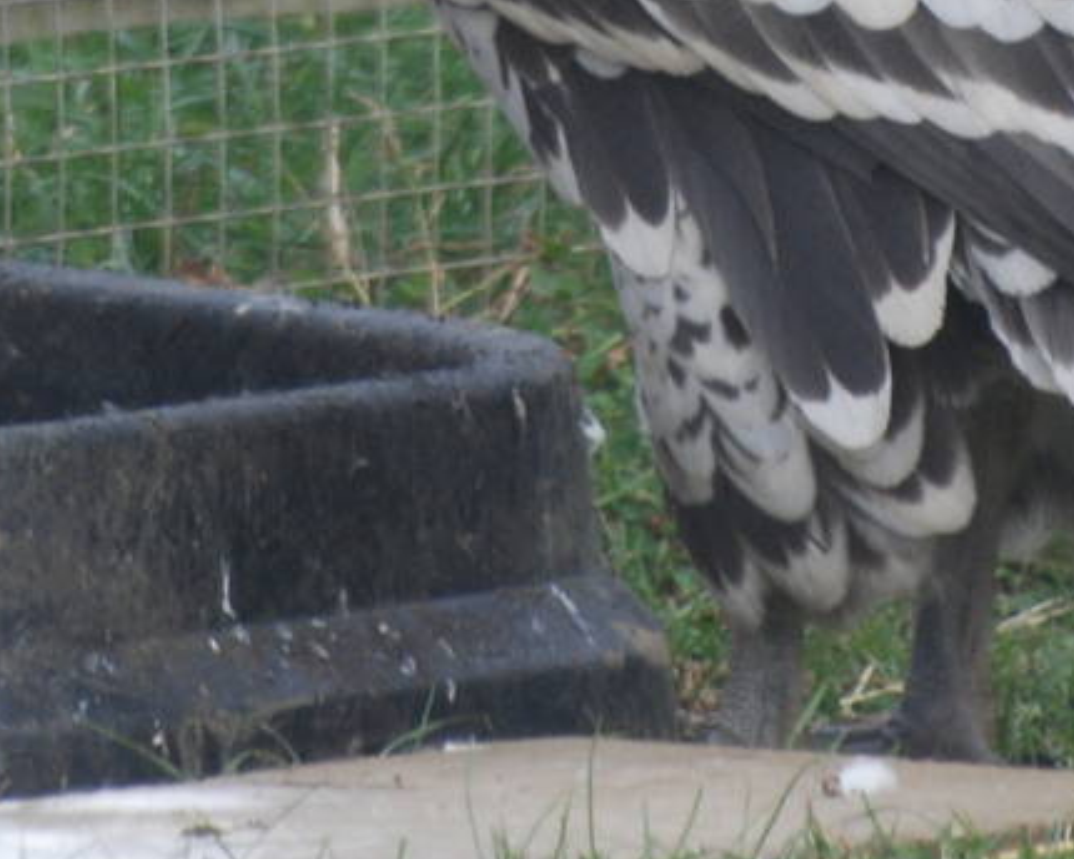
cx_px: 572
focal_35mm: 1572
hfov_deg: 1.2
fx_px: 49968
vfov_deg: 1.0
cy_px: -391
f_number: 5.6
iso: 400
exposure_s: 1/400
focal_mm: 300
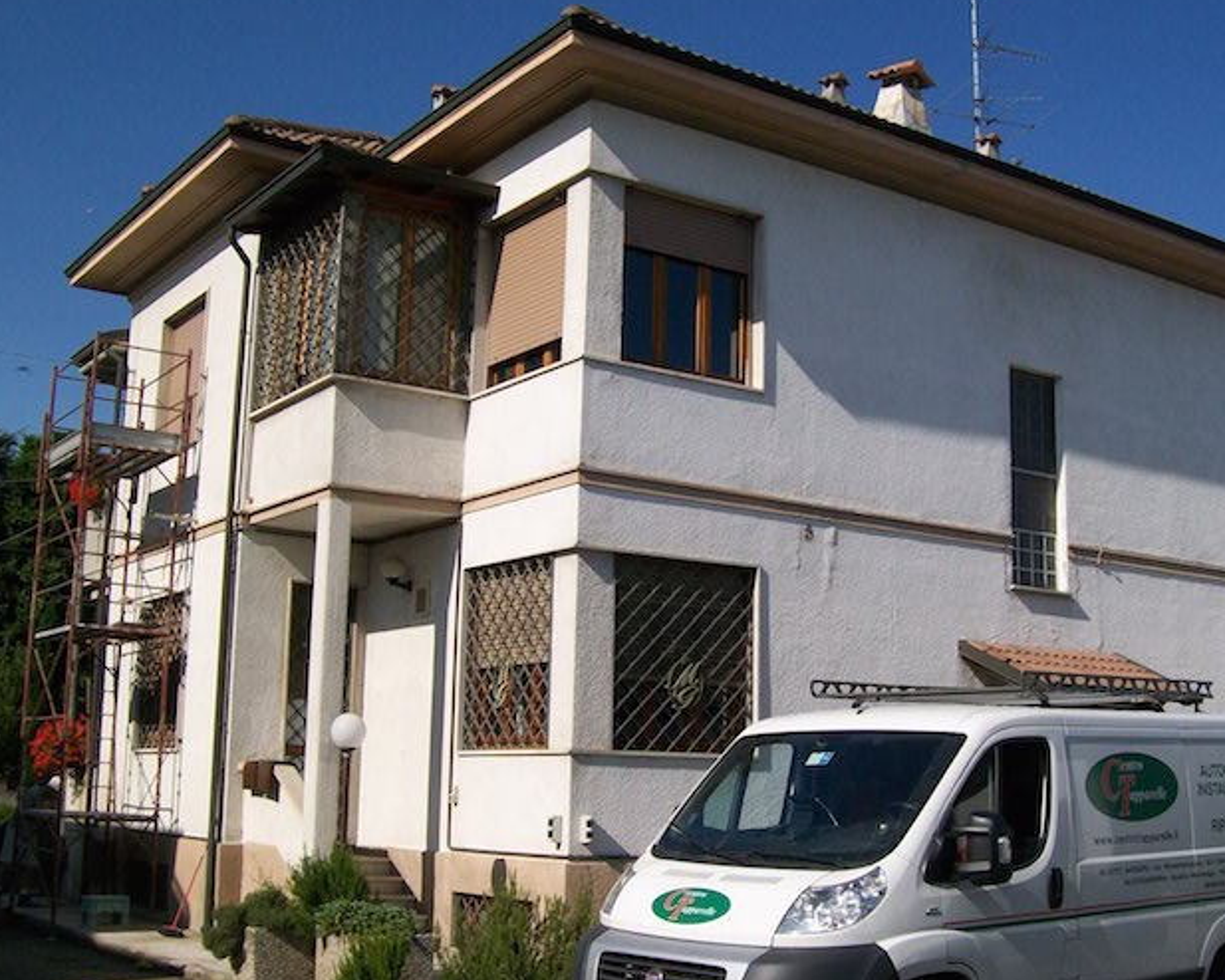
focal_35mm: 43
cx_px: 685
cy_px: 504
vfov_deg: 34.9
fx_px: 1559
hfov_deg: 42.8
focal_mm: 6.1
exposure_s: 1/800
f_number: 4.9
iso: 64
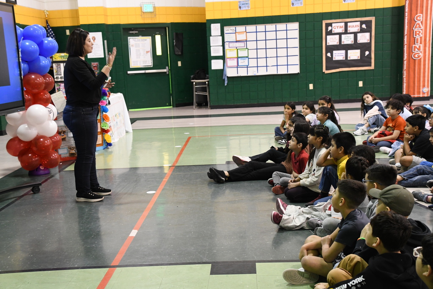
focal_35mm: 48
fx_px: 577
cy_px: 144
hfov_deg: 41.1
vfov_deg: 28.1
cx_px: 216
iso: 2000
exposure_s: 1/40
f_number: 4
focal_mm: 32
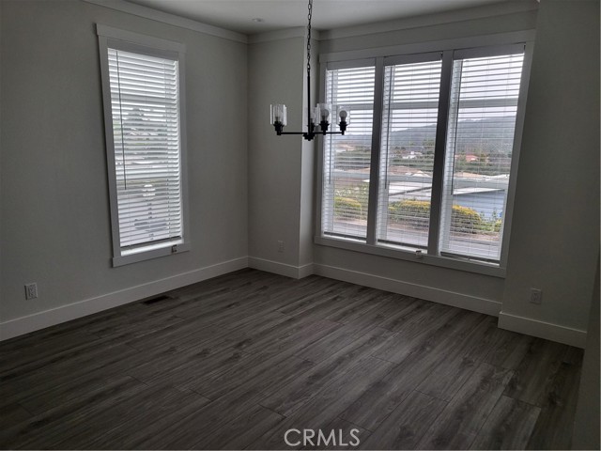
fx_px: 451
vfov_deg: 53.1
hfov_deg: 67.3
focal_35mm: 26
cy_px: 226
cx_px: 300
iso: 200
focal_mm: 4.25
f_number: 1.8
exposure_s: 1/120
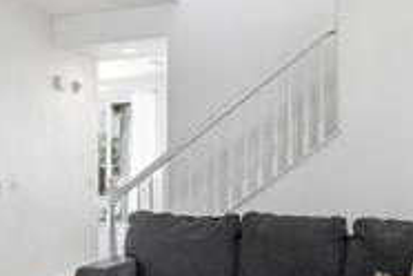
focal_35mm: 55
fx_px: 631
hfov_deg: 34.7
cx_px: 64
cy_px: 168
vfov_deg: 24.6
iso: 500
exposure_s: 1/15
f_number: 4
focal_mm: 16
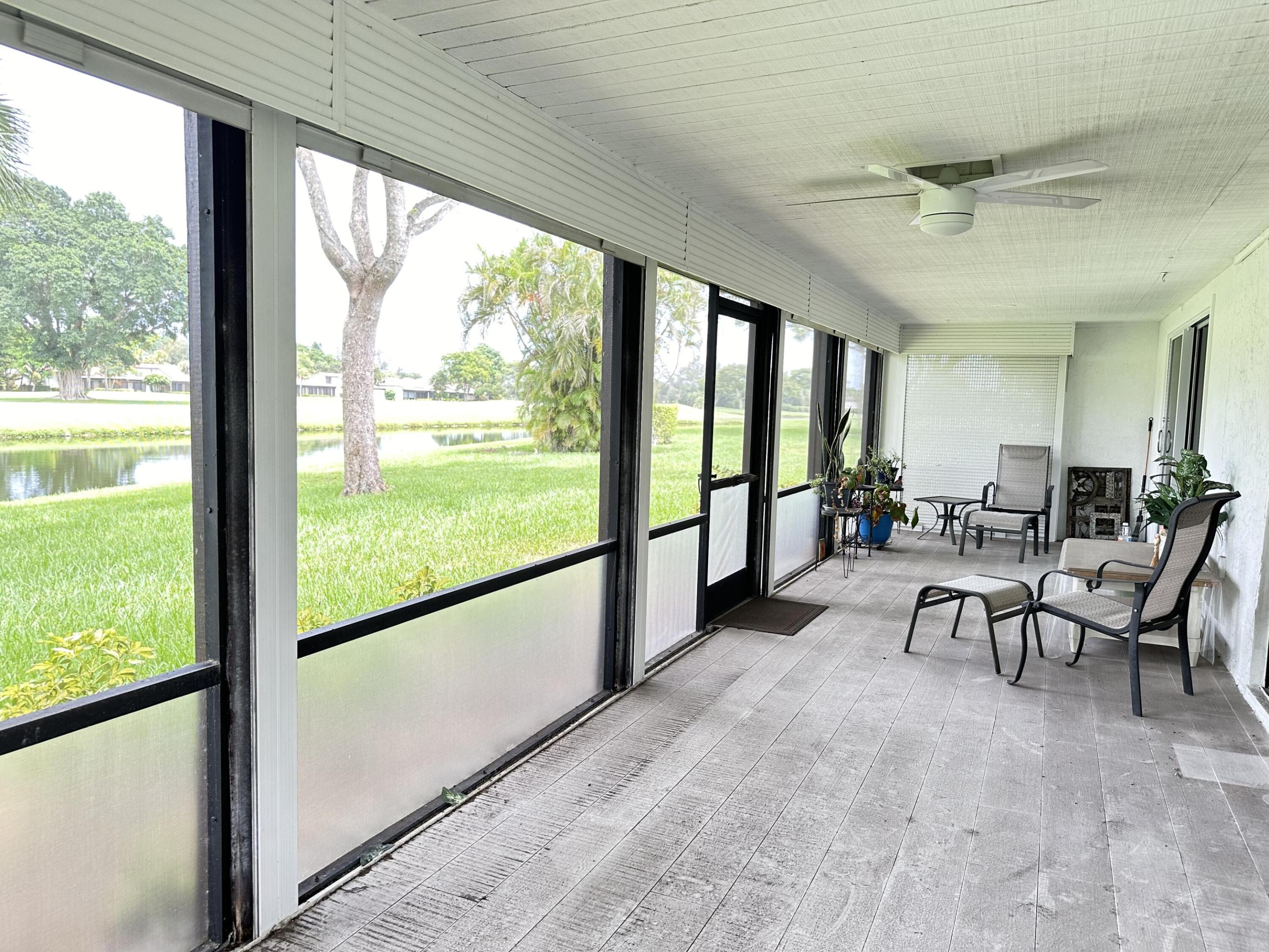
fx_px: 880
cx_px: 634
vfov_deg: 56.8
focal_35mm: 24
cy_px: 476
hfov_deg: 71.6
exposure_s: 1/121
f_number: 1.78
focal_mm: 6.86
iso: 125
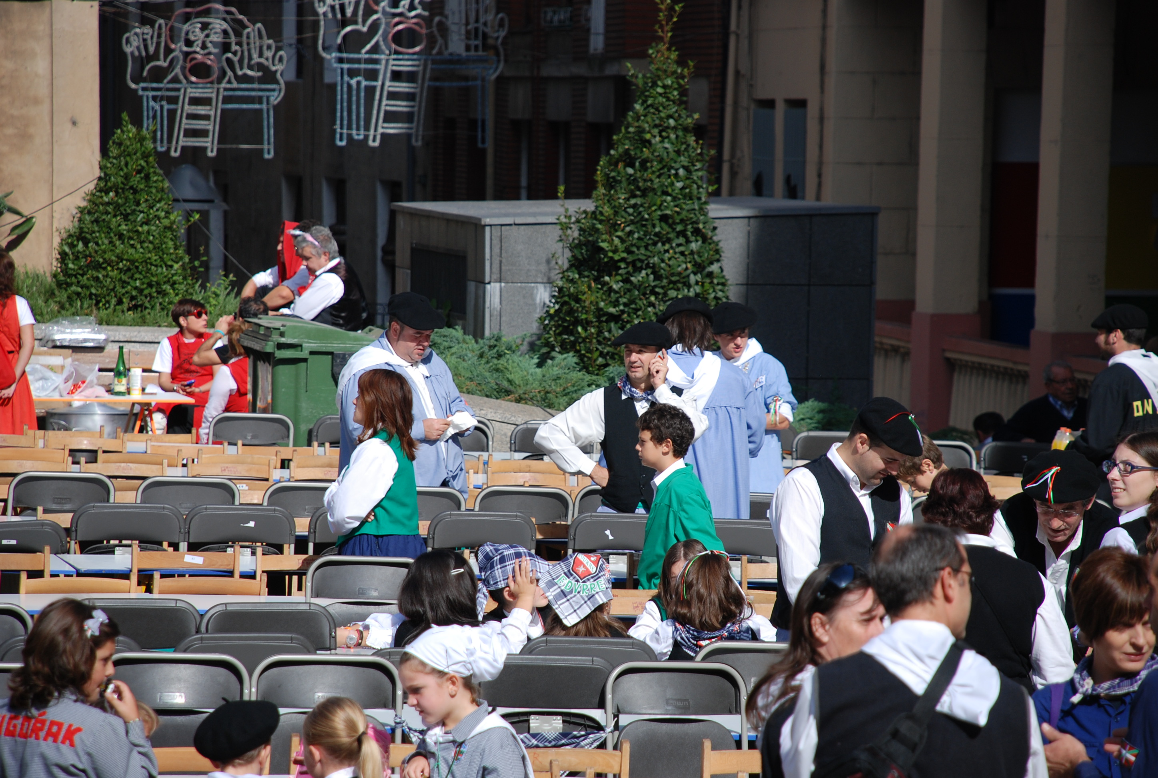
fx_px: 6527
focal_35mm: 202
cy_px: 389
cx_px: 579
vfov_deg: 6.8
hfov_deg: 10.1
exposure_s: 1/500
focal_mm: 135
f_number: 5.6
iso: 140
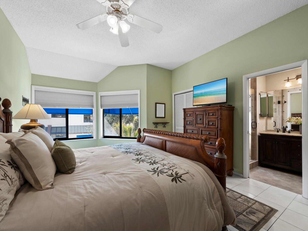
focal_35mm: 14
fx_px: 125
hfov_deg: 102.0
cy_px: 116
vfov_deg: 85.7
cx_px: 154
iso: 400
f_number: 11
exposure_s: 1/2.5
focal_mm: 7
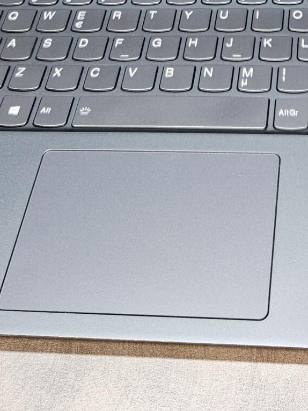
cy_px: -171
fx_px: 913
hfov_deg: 18.9
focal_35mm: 77
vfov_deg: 21.9
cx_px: 264
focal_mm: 5.4
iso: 200
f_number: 1.8
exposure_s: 1/100
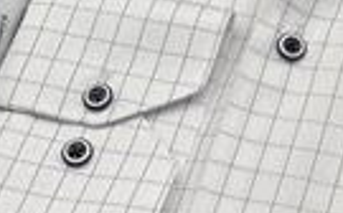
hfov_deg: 12.3
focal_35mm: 169
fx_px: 1578
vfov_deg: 7.6
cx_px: 282
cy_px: -128
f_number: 2
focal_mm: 6
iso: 25
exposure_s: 1/149
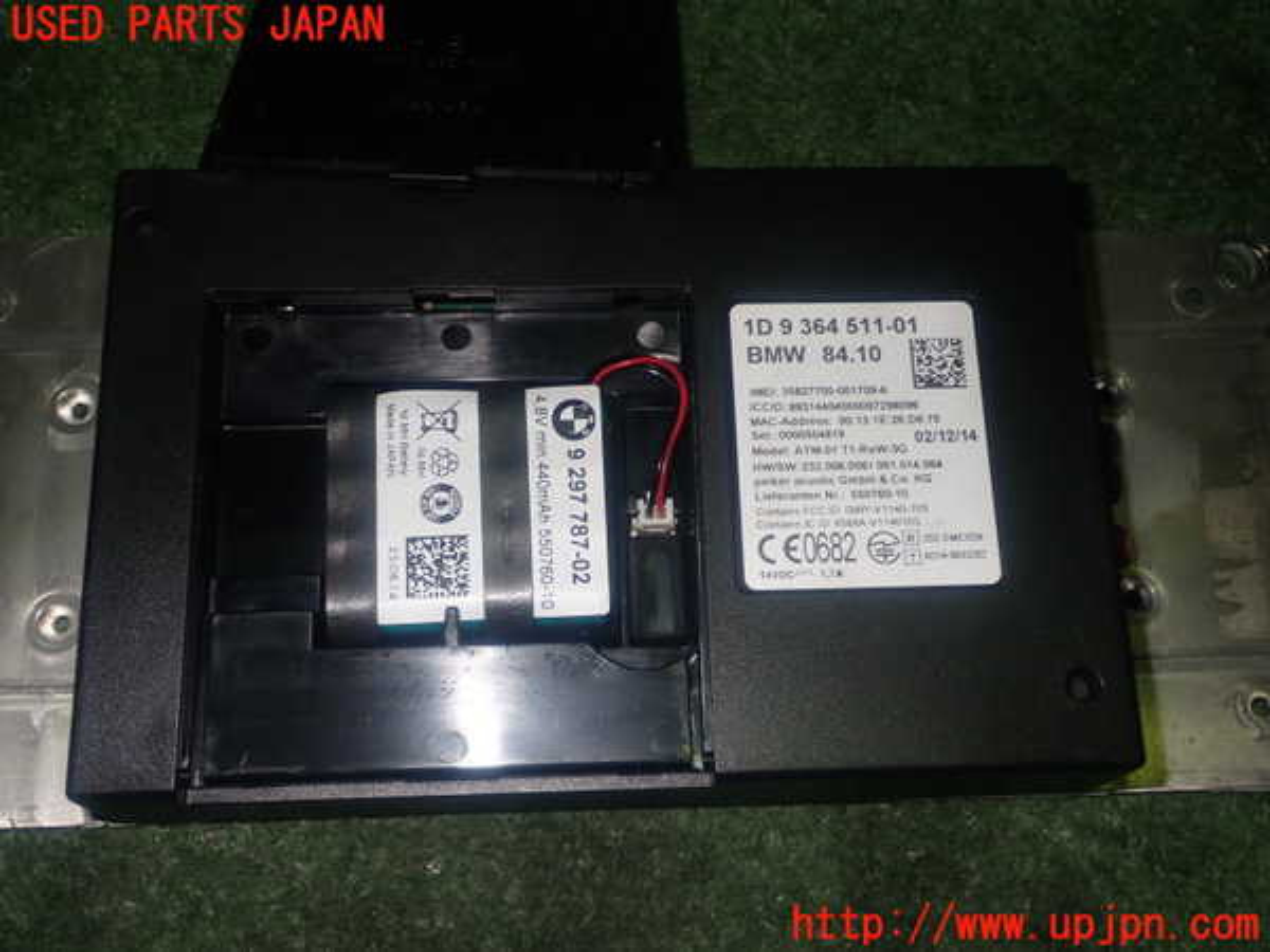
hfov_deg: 49.0
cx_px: 635
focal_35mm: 38
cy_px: 476
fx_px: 1394
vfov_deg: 37.7
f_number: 8
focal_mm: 6.83
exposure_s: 1/40
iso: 200
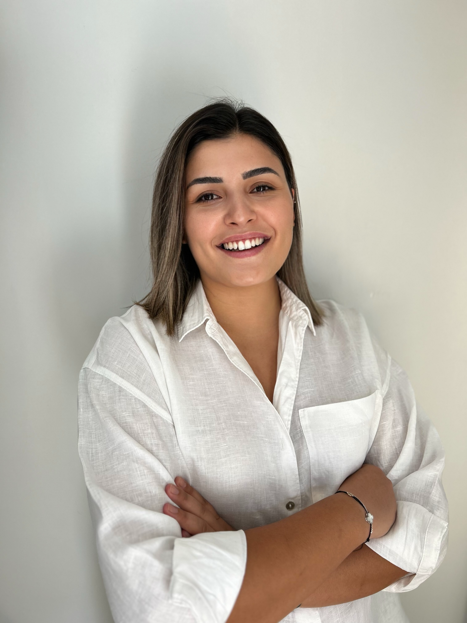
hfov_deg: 53.1
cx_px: 234
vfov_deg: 67.3
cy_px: 312
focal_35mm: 26
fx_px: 468
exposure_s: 1/121
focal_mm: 5.7
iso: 40
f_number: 1.5
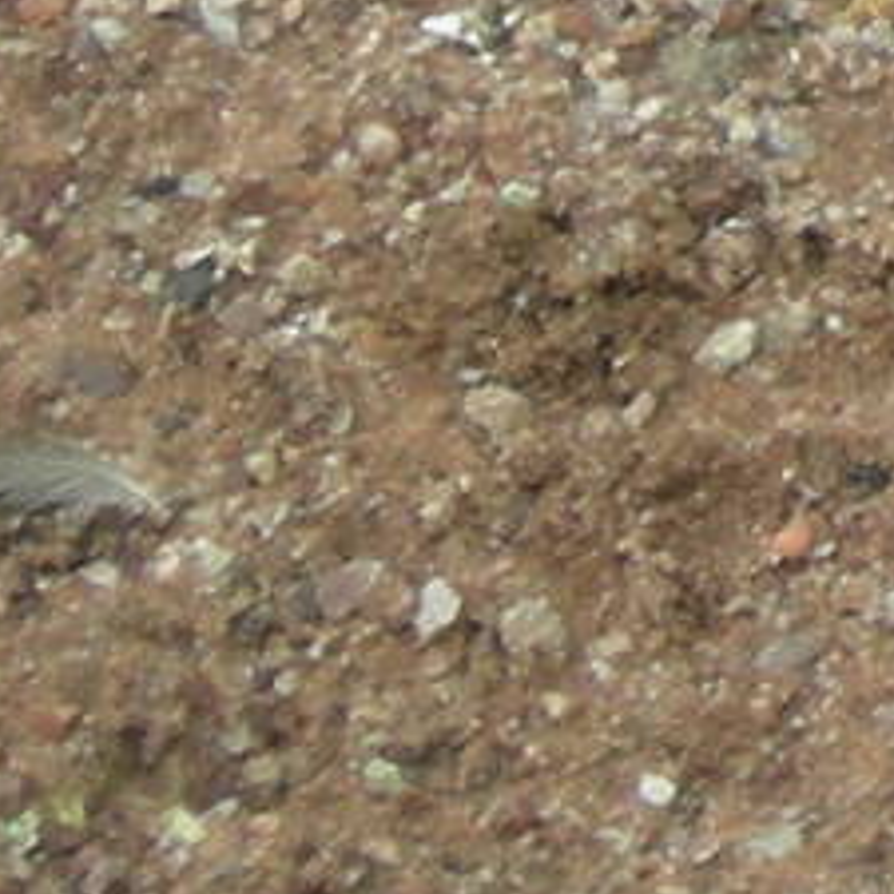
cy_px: -1319
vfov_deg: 4.1
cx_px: 2944
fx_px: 12097
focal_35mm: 414
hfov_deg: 4.1
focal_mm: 13.7
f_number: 3.5
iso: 64
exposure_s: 1/62.6
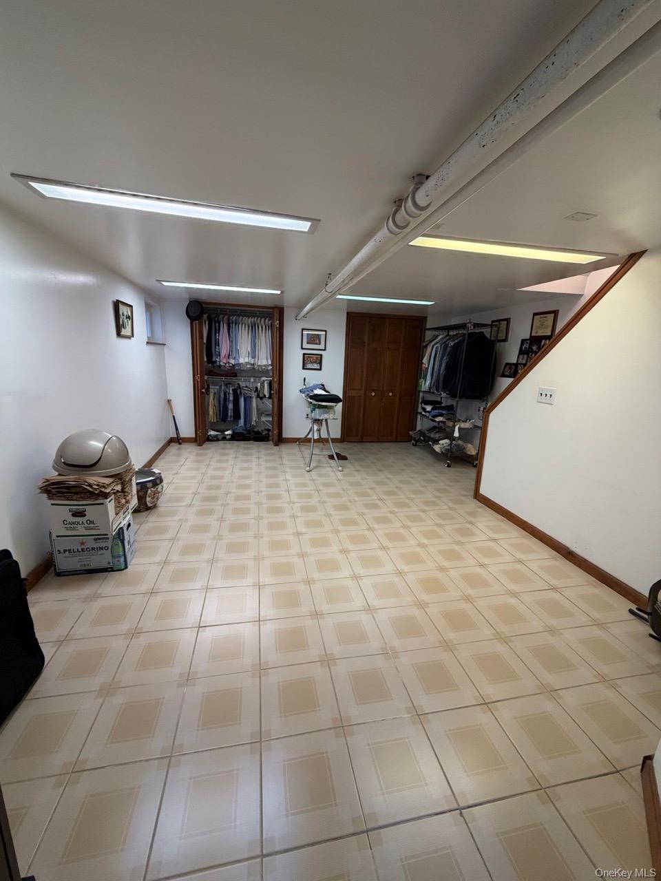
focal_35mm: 14
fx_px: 356
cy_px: 440
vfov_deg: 102.1
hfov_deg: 85.7
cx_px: 330
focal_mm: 2.22
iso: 200
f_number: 2.2
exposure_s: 1/60
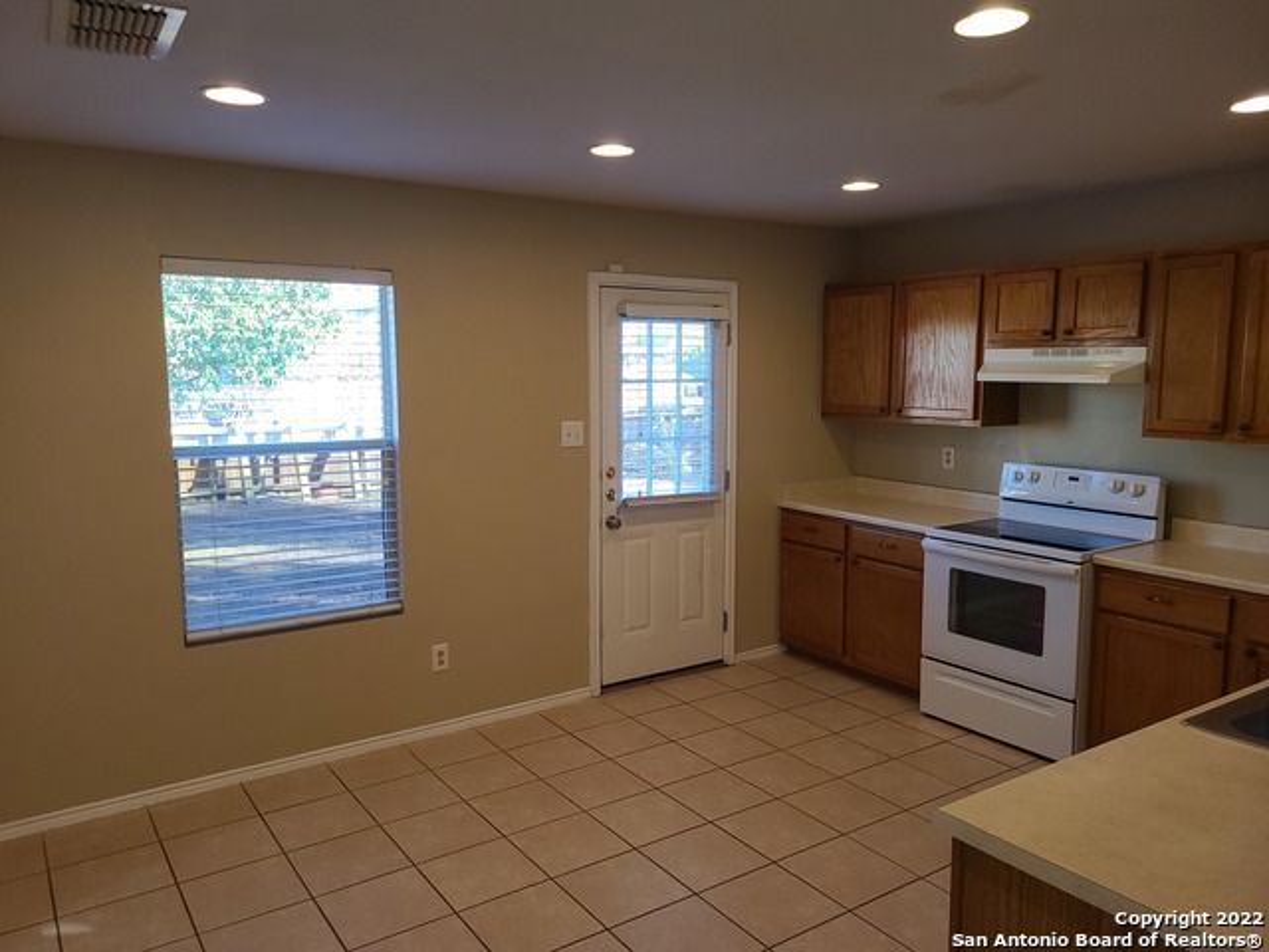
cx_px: 634
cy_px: 476
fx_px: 953
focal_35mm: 26
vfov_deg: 53.1
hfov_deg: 67.3
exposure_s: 1/120
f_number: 1.8
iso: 80
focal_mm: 5.4
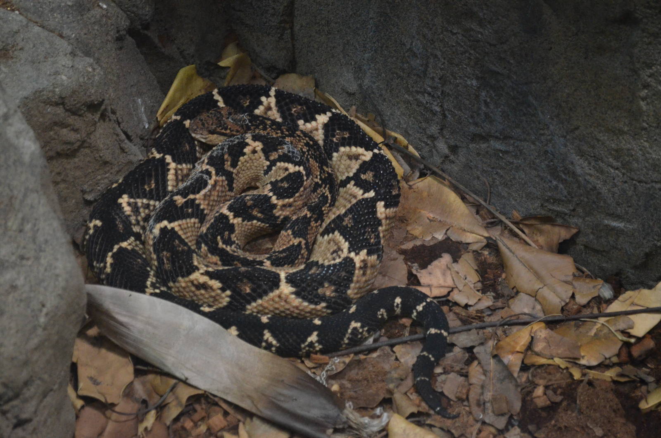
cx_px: 330
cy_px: 219
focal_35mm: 82
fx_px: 1512
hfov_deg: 24.7
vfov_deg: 16.5
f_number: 5.6
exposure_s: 1/20
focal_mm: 55
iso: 3200
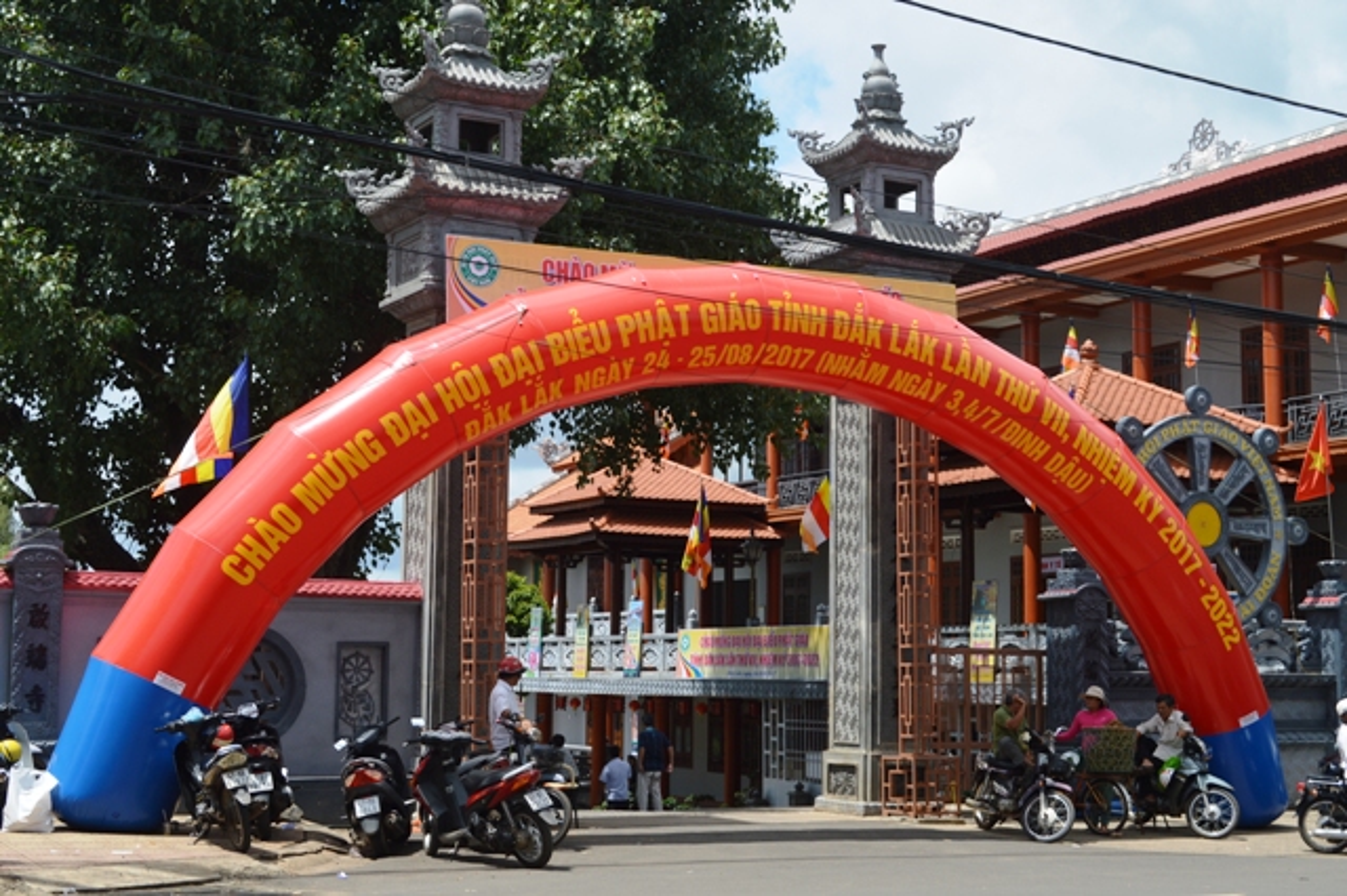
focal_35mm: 52
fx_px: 1963
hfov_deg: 37.9
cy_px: 448
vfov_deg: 25.7
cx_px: 674
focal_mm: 35
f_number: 8
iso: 100
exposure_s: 1/250
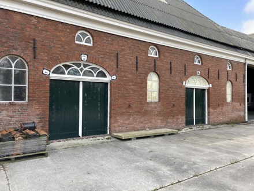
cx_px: 127
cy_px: 96
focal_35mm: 28
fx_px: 205
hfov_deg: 63.4
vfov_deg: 49.7
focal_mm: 3.99
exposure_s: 1/350
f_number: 1.8
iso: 20
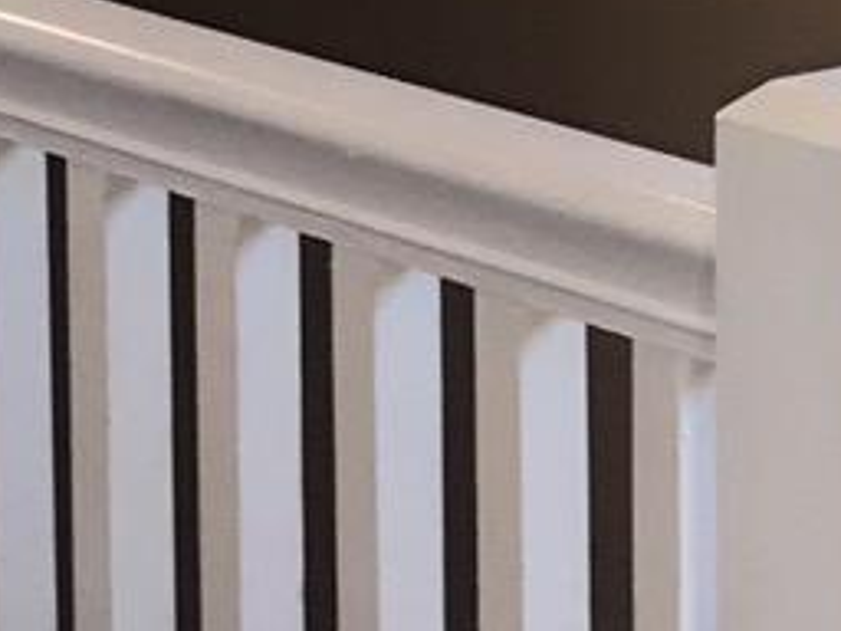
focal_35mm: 224
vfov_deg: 6.5
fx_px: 5442
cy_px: -569
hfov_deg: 8.5
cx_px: 1505
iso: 32
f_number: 1.8
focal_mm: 3.99
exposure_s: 1/30
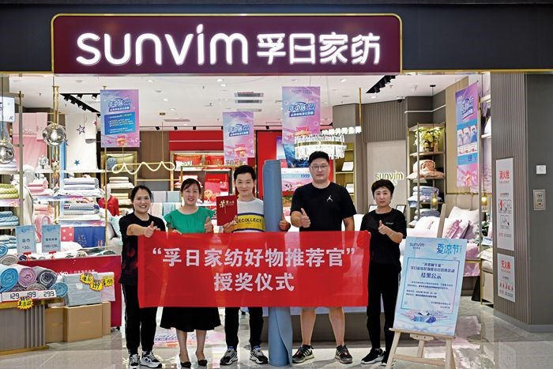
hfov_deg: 41.1
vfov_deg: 28.1
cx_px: 276
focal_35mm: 48
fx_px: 737
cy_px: 184
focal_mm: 48
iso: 800
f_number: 5.6
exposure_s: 1/160
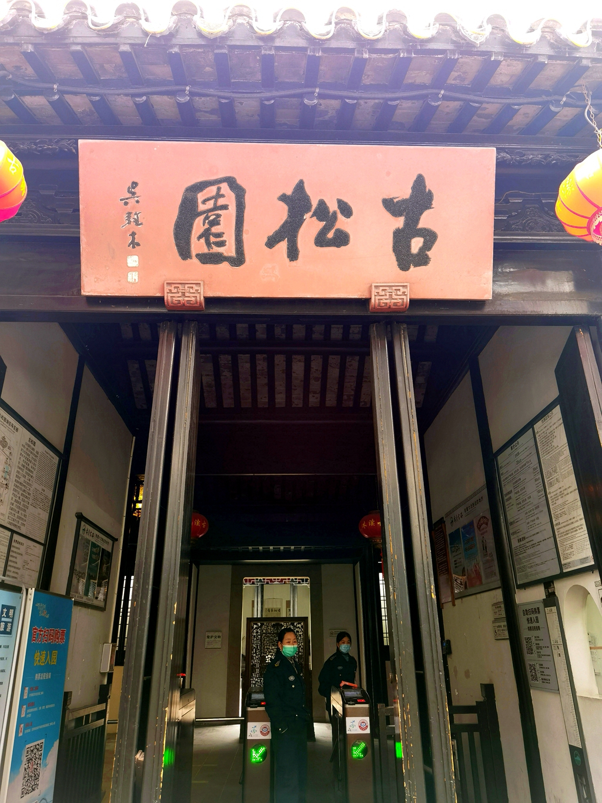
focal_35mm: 24
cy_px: 402
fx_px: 556
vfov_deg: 71.6
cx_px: 301
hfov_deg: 56.8
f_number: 1.9
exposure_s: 1/100
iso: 80
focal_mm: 6.71
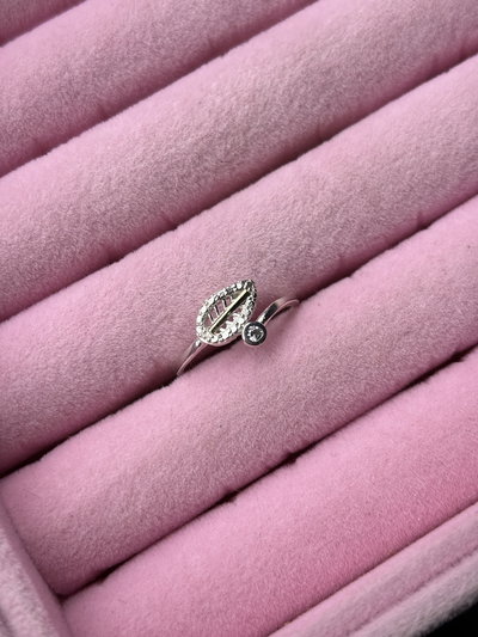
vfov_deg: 36.8
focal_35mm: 52
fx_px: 957
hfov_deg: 28.0
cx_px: 239
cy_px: 318
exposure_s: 1/370
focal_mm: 5.96
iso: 32
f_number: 1.6
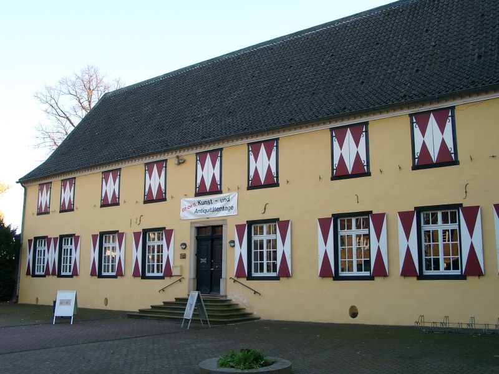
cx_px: 250
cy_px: 187
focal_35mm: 34
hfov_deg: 54.0
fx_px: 490
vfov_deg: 41.8
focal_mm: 7.13
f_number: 4
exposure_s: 1/116
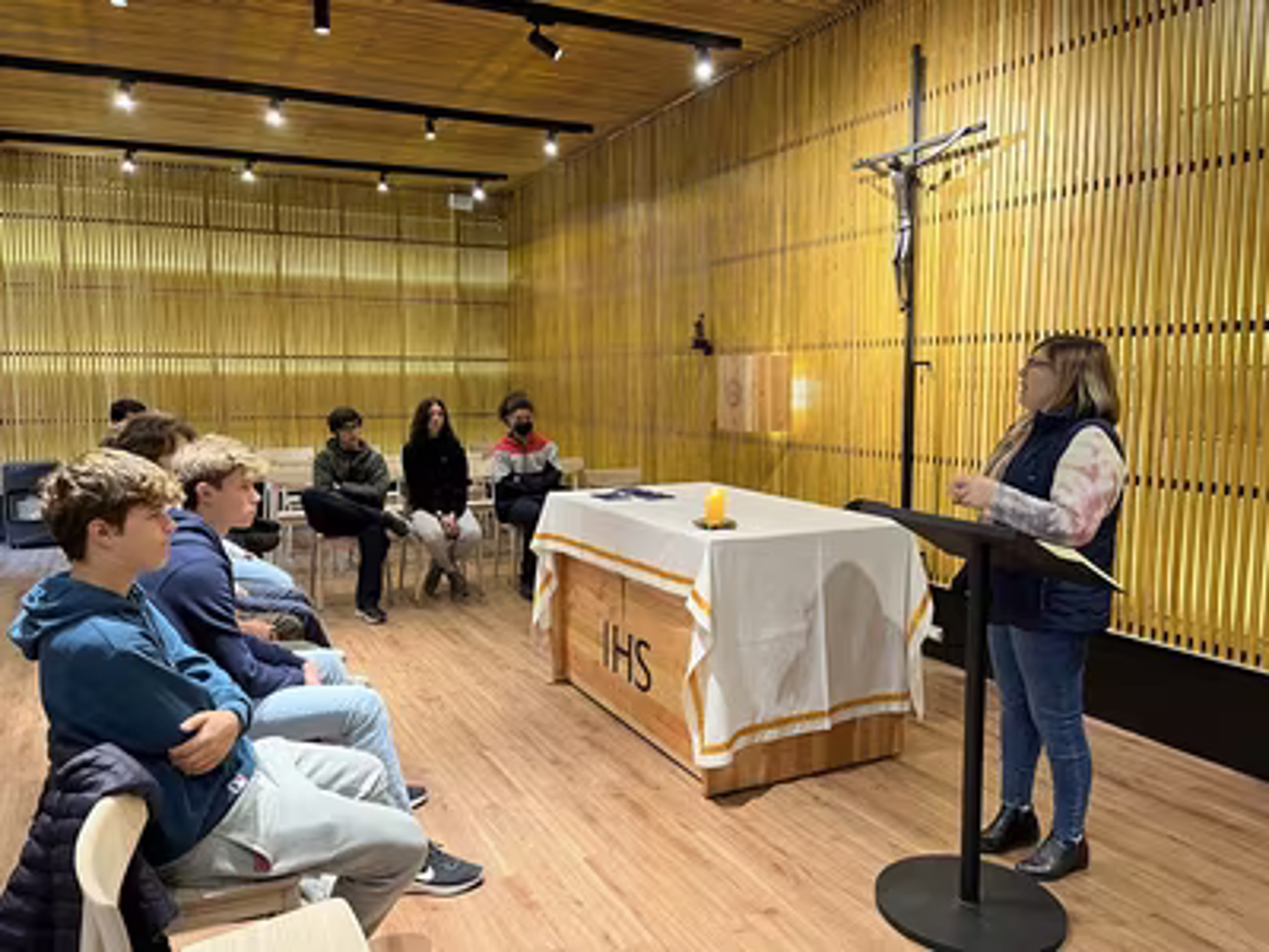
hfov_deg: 67.3
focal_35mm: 26
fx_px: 953
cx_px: 634
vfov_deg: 53.1
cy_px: 476
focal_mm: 5.1
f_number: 1.6
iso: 160
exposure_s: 1/50
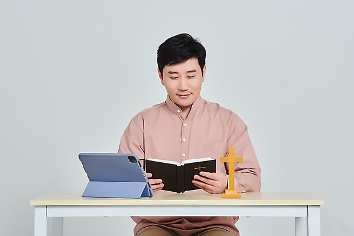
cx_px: 177
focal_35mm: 125
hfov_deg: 16.4
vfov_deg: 11.0
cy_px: 118
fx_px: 1230
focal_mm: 125
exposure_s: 1/125
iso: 100
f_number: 13
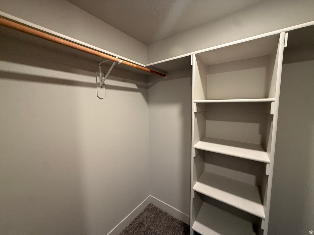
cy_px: 118
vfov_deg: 85.7
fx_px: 127
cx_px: 157
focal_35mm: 14
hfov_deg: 102.1
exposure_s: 1/60
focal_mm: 2.22
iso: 320
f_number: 2.2
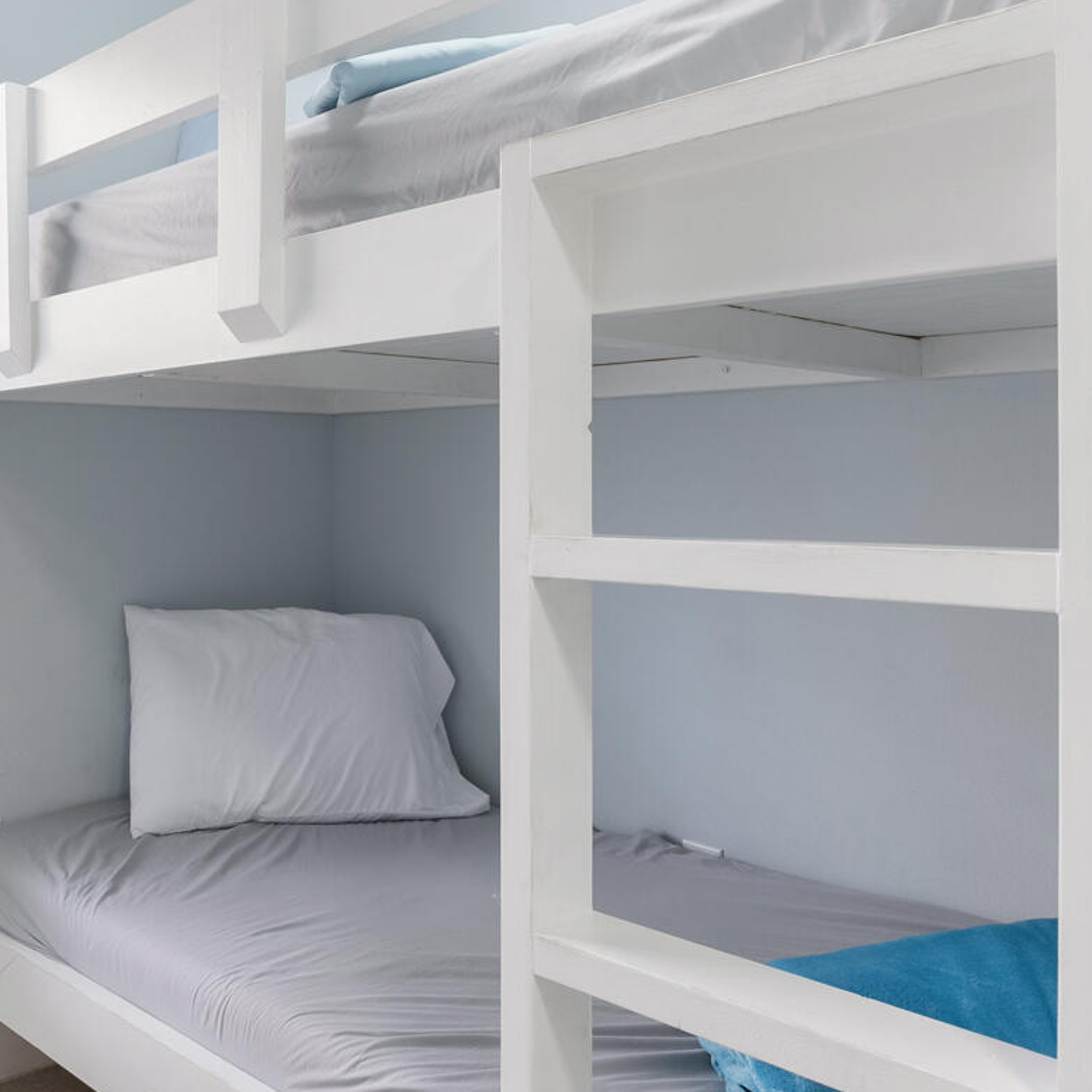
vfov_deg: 45.9
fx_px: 1288
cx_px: 278
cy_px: 483
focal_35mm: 36
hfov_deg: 44.5
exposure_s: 1/8
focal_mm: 16.5
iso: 320
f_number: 8
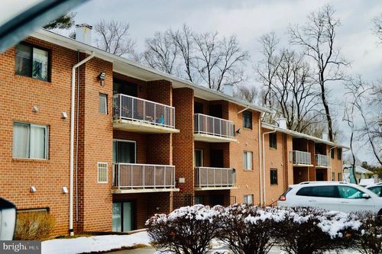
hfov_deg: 38.9
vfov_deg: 26.5
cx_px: 191
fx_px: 541
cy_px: 127
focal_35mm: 51
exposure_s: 1/200
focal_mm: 34
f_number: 7.1
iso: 100
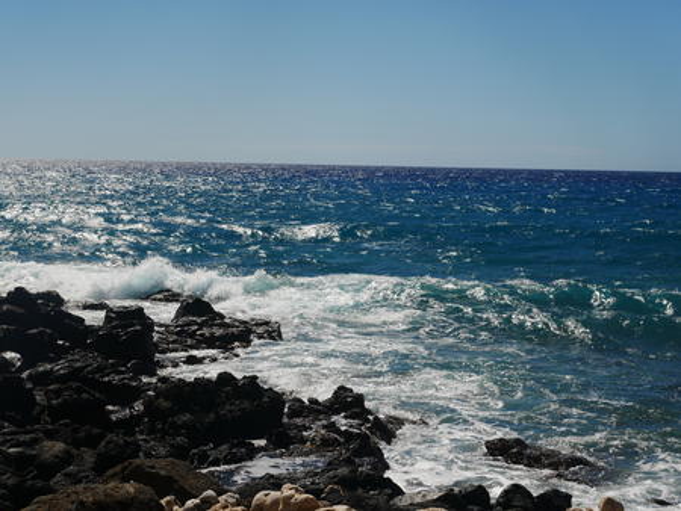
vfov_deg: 21.6
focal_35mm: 68
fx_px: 1338
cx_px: 340
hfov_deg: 28.5
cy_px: 256
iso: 200
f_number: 8
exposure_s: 1/1300
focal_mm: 34
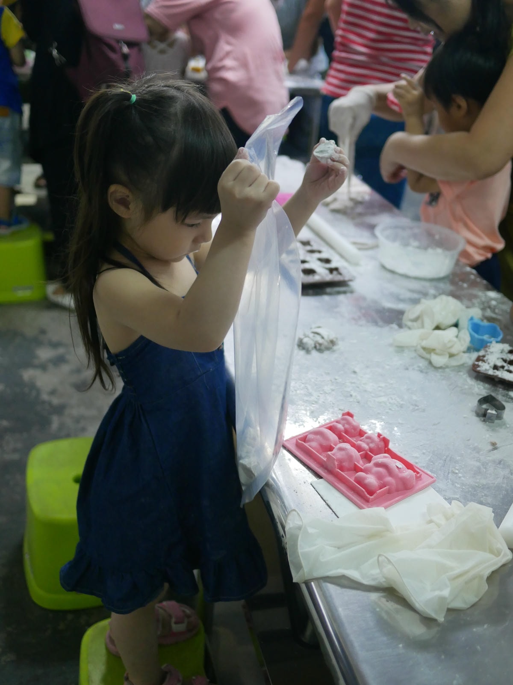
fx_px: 790
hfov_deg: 36.0
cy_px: 342
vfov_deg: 46.8
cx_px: 256
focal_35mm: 40
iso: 1000
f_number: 1.7
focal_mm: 20
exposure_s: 1/125
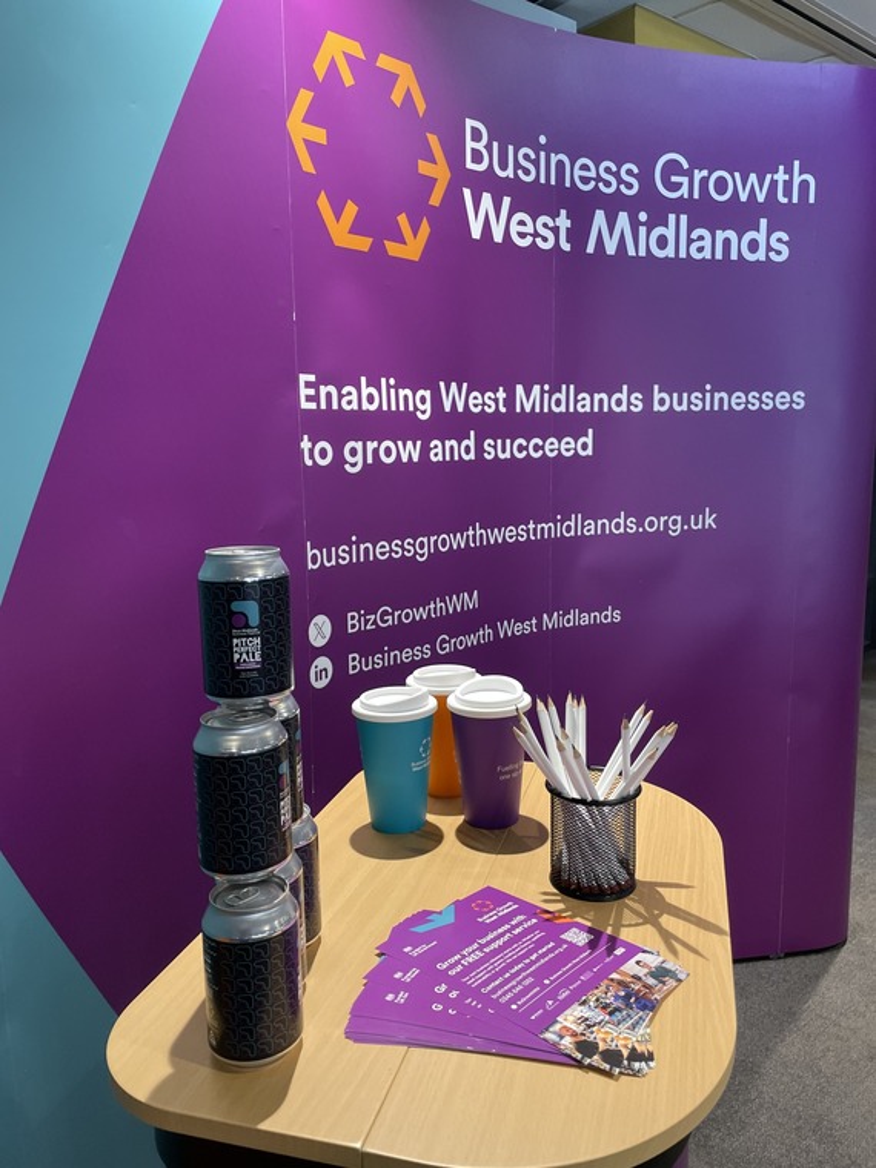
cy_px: 584
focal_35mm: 26
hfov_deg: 53.1
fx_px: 877
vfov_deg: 67.3
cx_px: 438
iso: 125
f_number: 1.6
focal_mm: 4.2
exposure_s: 1/50
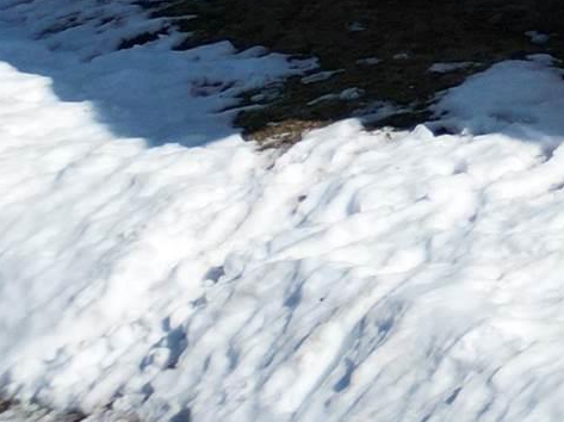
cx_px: 1809
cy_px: -560
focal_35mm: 156
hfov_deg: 9.3
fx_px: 2540
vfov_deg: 8.7
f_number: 1.7
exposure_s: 1/5000
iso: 200
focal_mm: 6.72
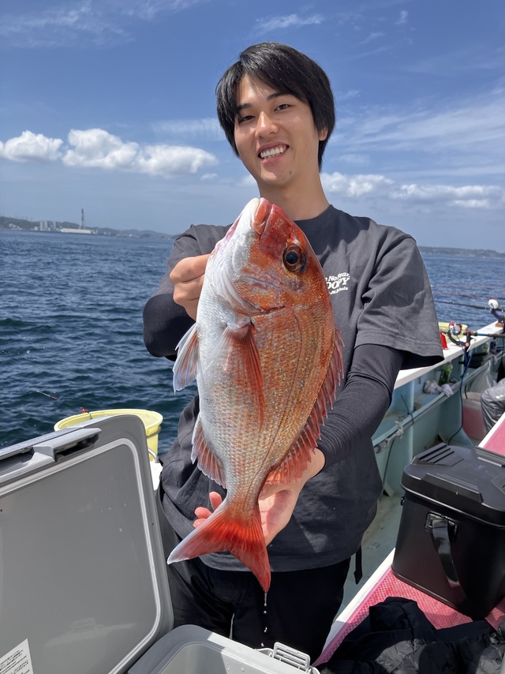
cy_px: 337
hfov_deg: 49.7
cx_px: 252
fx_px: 545
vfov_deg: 63.5
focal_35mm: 28
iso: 32
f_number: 1.8
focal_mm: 3.99
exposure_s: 1/1312
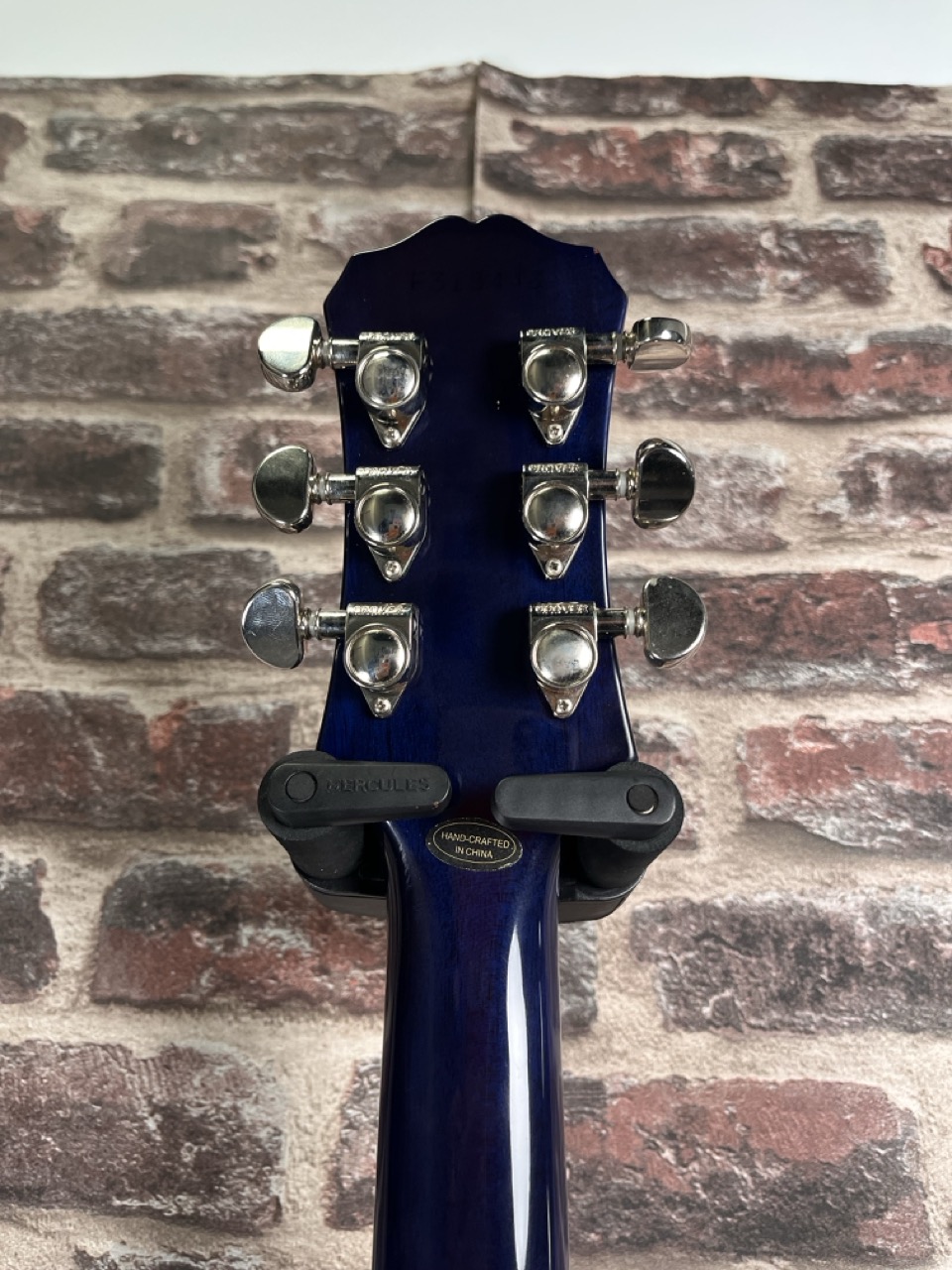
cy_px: 635
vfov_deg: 67.3
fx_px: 953
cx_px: 476
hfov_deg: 53.1
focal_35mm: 26
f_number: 1.6
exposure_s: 1/121
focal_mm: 5.1
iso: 125
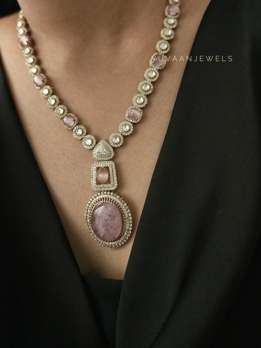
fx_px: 282
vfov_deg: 63.2
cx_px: 107
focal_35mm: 28
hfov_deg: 49.5
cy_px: 150
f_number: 1.7
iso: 640
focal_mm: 6.3
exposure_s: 1/180
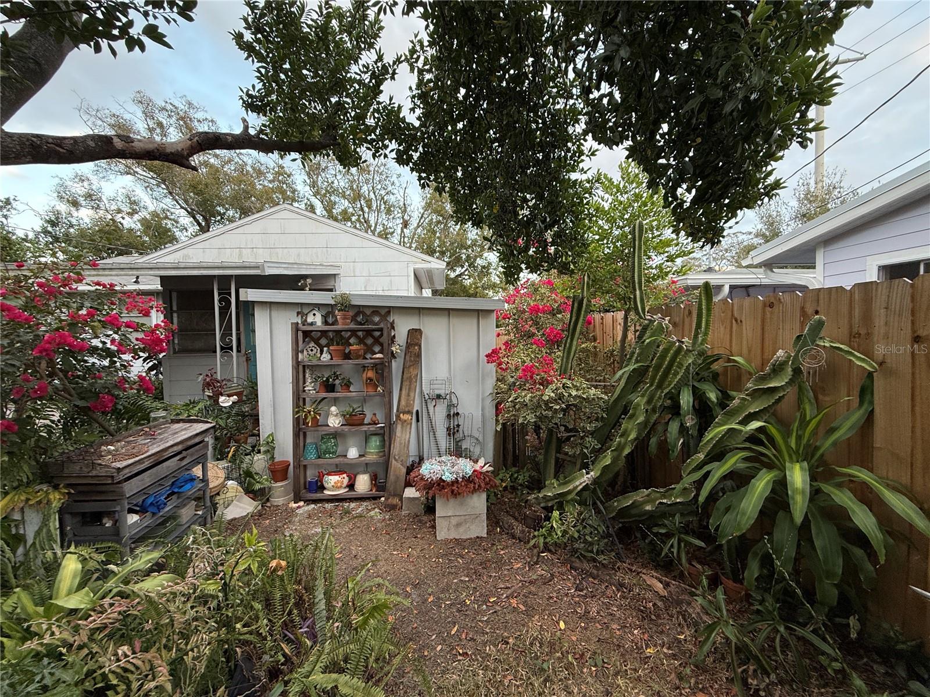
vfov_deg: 85.7
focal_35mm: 14
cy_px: 348
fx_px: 376
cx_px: 465
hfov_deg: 102.1
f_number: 2.2
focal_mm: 2.22
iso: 50
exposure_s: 1/99
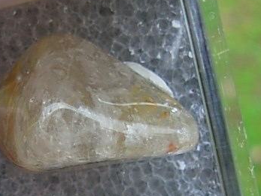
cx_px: 85
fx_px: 845
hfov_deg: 17.5
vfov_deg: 13.2
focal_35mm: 112
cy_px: 157
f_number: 2.9
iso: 50
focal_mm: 6.3
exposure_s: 1/85.4
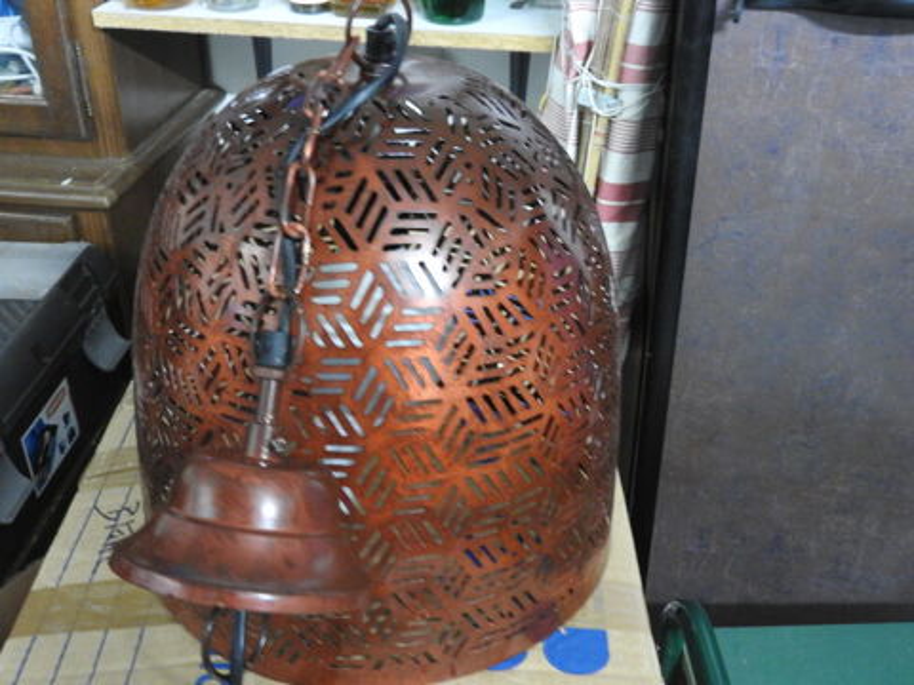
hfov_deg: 46.8
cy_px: 342
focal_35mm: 40
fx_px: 1056
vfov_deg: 36.0
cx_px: 457
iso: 800
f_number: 3.8
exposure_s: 1/2.5
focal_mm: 7.2
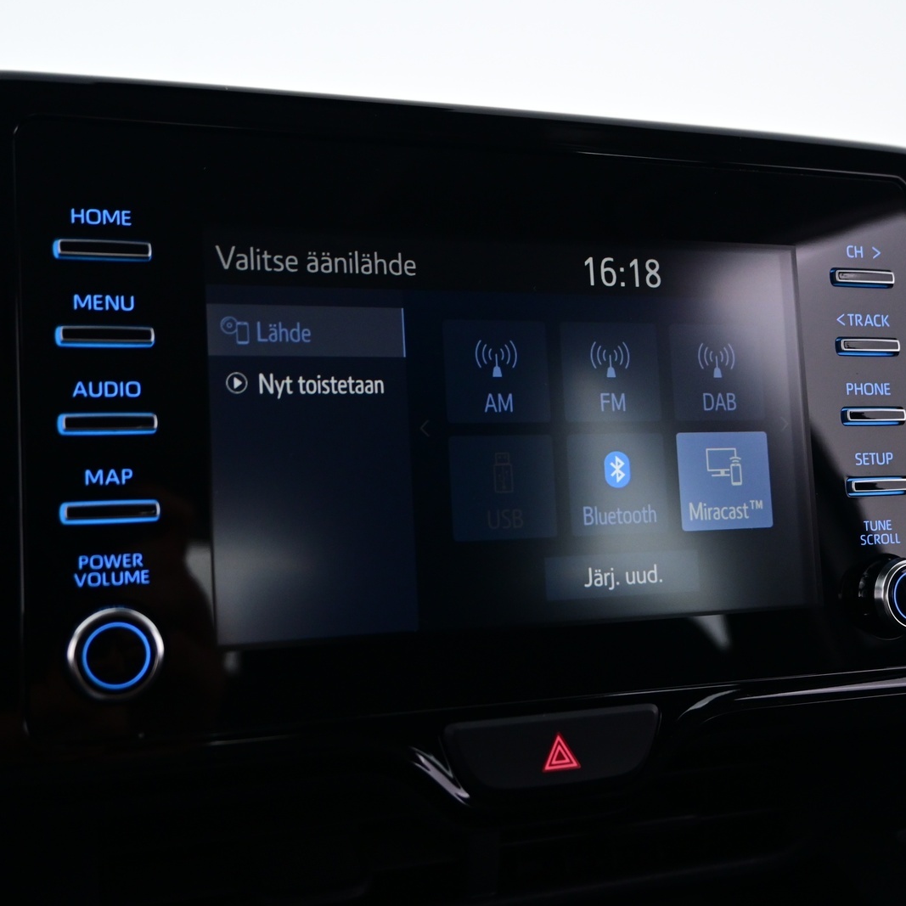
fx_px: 1204
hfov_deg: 41.2
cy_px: 455
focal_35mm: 41
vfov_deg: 41.3
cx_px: 464
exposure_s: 1/30
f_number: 4
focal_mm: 21
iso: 900
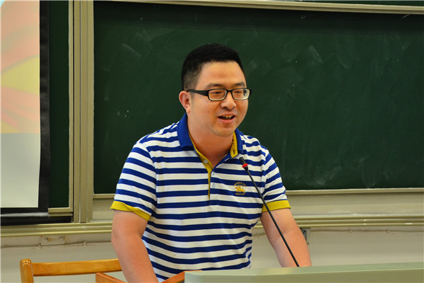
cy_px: 142
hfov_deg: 26.0
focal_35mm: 78
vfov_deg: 17.5
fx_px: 919
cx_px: 212
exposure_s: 1/30
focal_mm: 52
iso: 400
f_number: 4.8
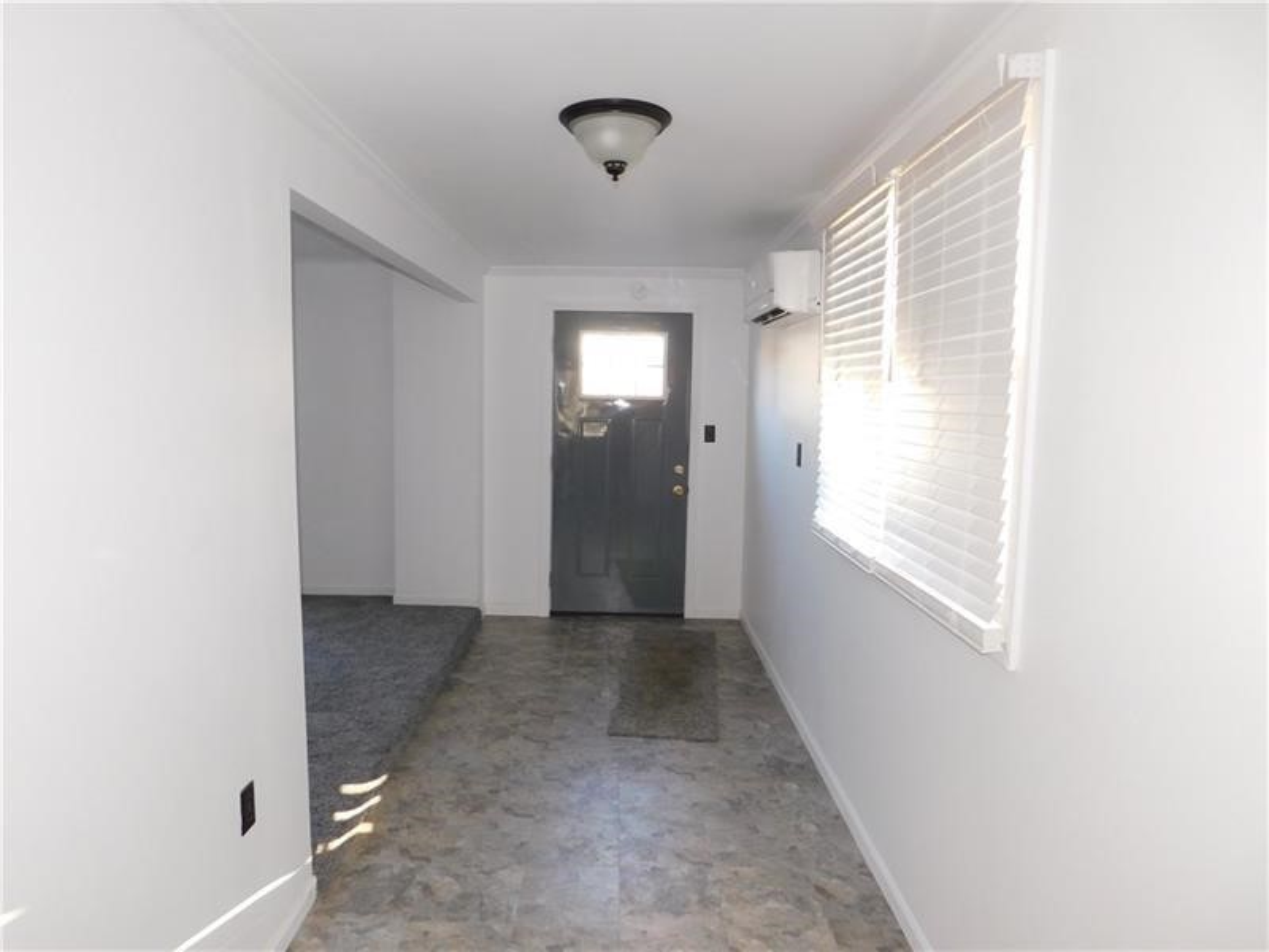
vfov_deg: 58.9
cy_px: 476
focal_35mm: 23
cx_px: 634
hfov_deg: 73.9
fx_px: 843
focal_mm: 4
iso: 200
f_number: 3
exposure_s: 1/30
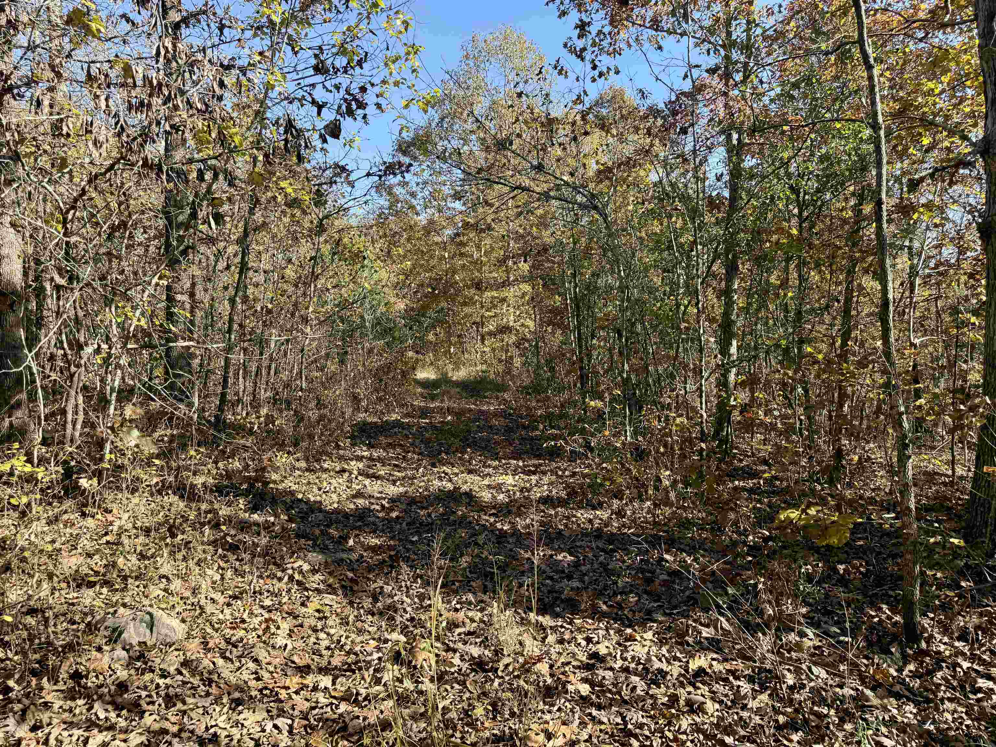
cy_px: 374
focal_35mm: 24
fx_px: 691
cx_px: 498
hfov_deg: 71.6
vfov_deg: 56.8
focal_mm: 6.76
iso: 80
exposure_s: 1/805
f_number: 1.78
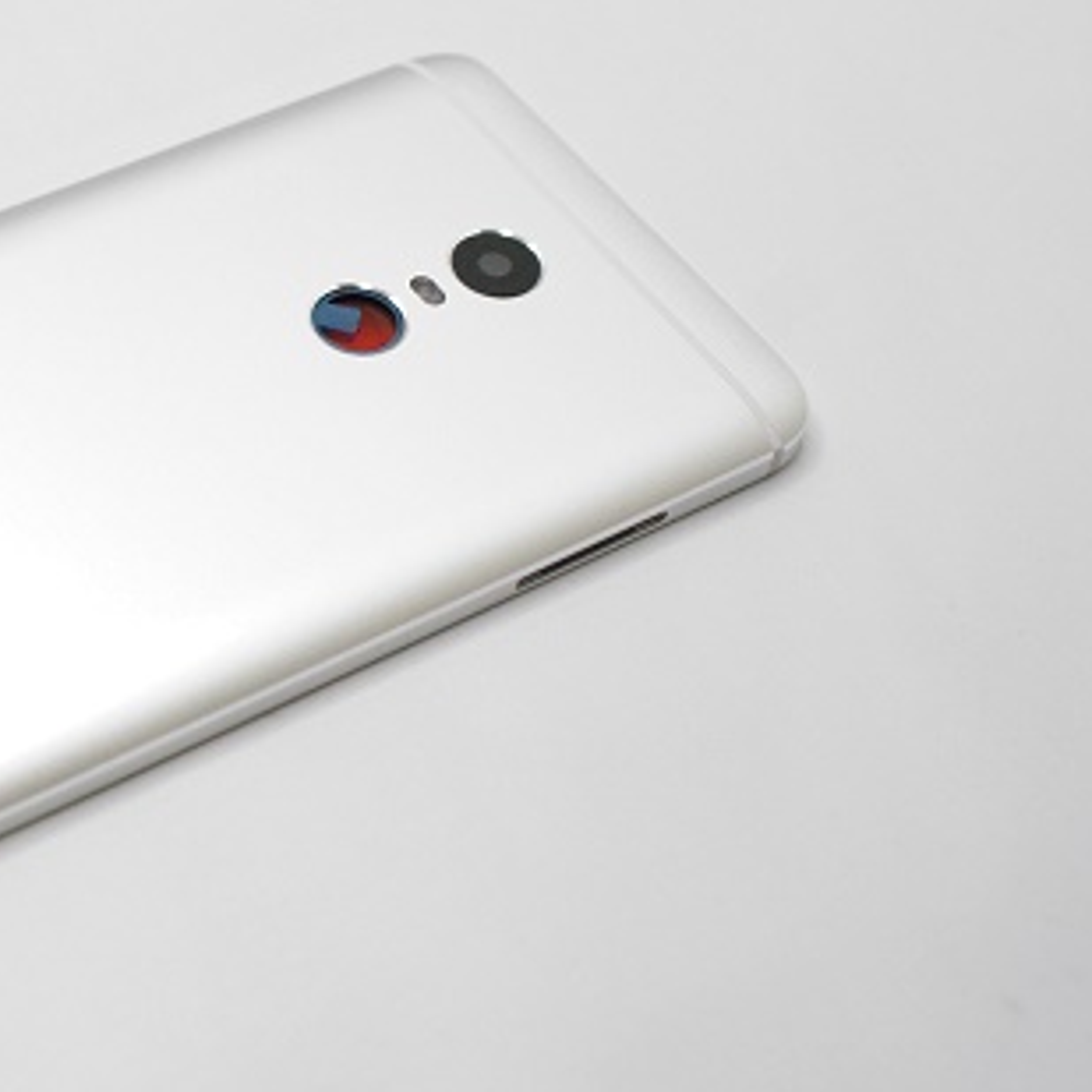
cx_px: 122
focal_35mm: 72
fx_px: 2570
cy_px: 486
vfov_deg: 24.0
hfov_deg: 23.4
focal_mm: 30
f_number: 5
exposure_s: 1/320
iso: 1600
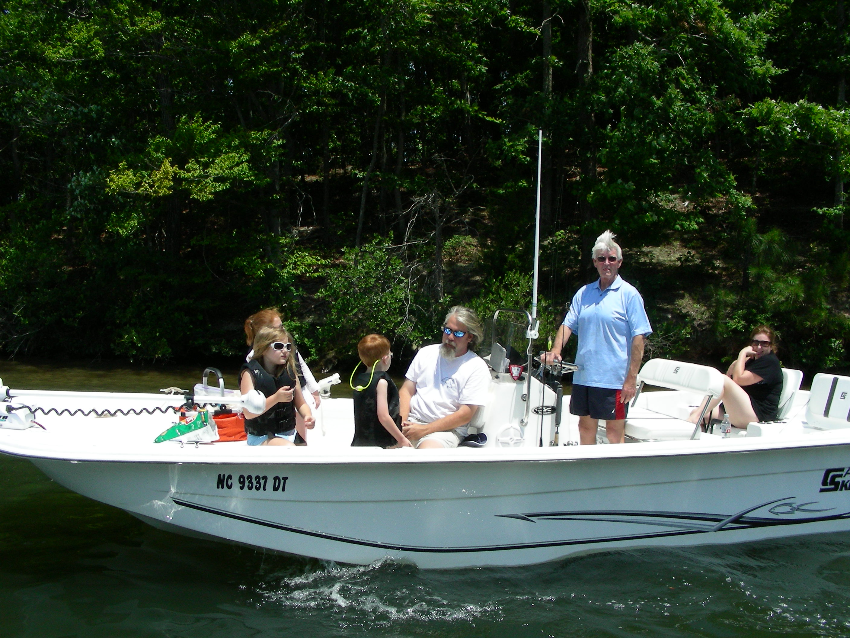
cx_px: 425
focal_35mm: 38
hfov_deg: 49.0
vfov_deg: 37.7
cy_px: 319
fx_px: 933
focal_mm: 6.3
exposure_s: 1/434
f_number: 5.6
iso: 50
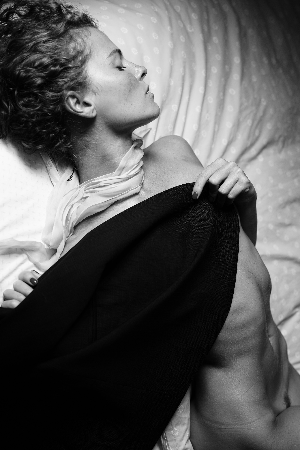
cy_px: 225
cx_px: 150
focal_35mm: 50
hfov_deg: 27.0
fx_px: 625
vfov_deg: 39.6
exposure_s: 1/100
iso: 800
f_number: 2.8
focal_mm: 50
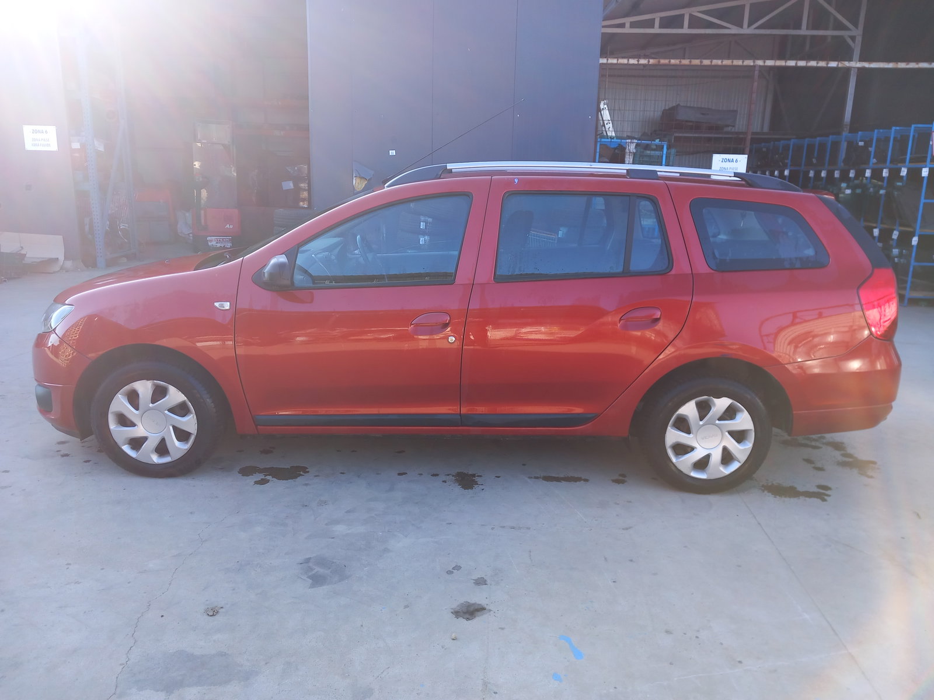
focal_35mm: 27
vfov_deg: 51.4
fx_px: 729
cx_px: 467
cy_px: 350
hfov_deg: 65.3
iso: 25
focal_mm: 4
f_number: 1.8
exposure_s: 1/100
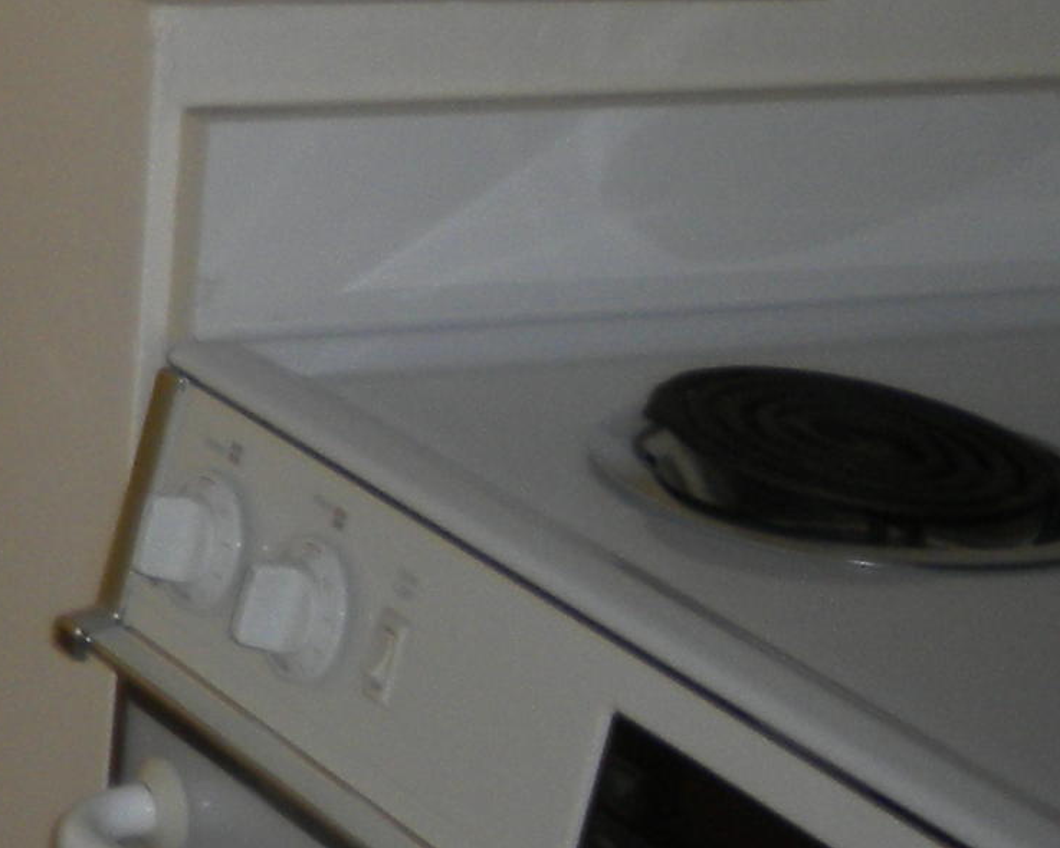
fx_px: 4362
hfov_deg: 12.2
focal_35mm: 139
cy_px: -305
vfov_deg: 10.8
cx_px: -1084
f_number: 3.1
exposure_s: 1/66.3
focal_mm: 6.3
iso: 80
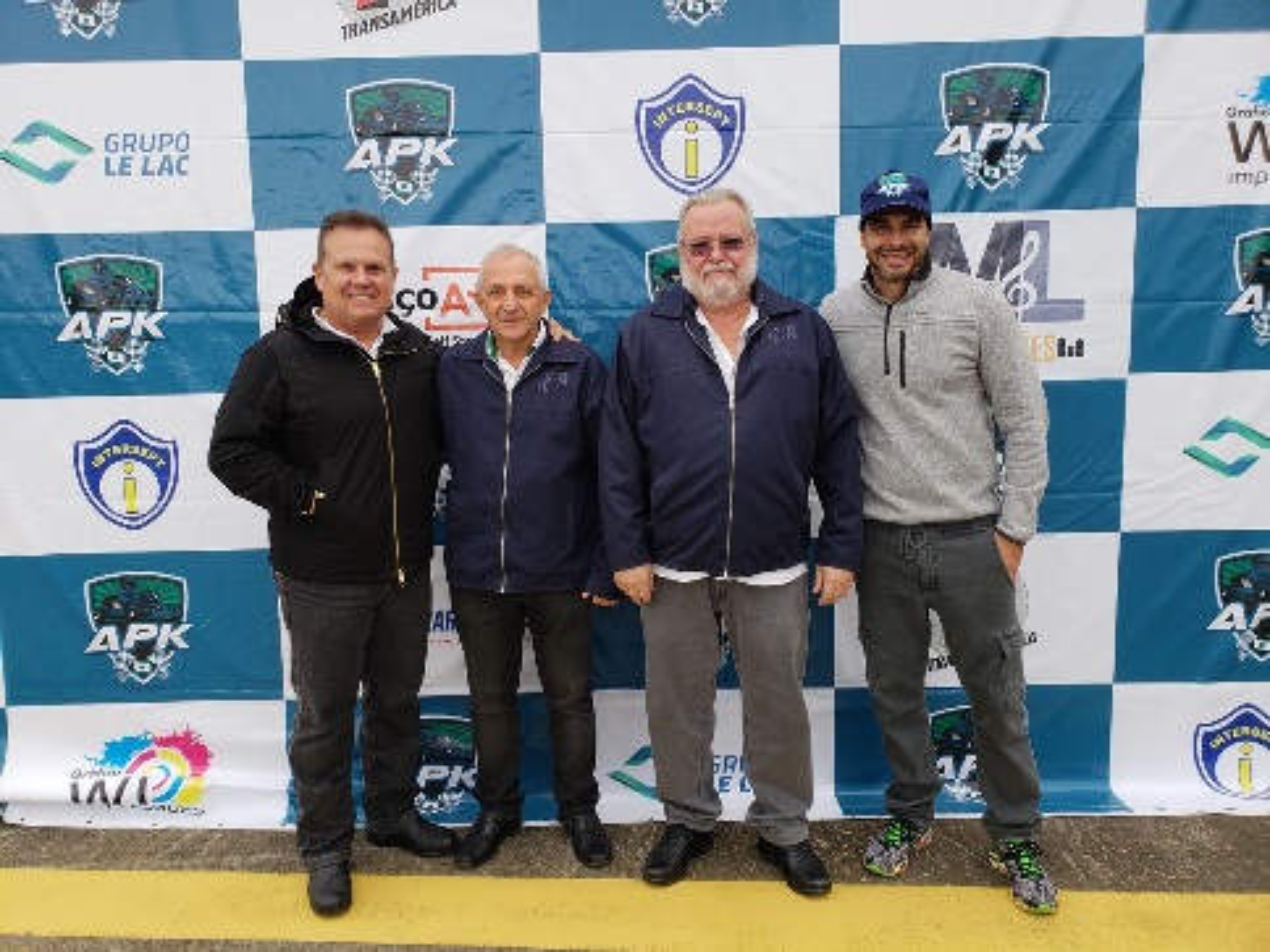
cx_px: 635
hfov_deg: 67.3
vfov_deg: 53.1
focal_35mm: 26
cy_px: 476
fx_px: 954
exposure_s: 1/295
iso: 50
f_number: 2.4
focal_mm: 4.3
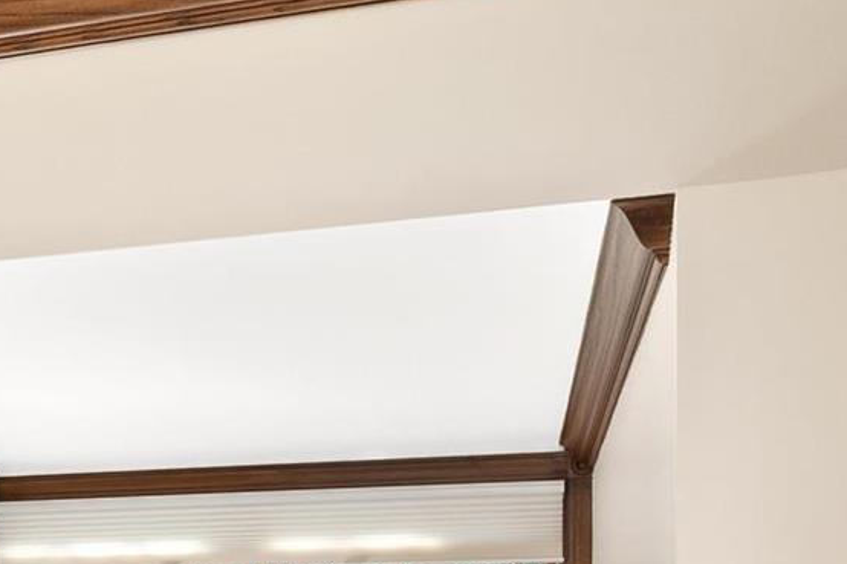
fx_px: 1223
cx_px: 78
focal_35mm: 52
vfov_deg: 22.6
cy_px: 776
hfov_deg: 35.8
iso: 400
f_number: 8
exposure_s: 1/8
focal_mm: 9
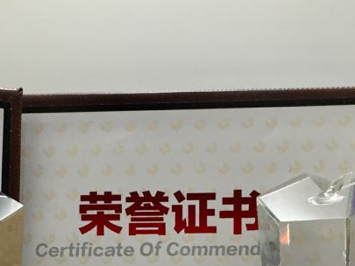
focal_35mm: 103
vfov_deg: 13.9
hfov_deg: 19.1
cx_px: 160
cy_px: 340
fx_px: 1057
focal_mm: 4.15
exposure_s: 1/33
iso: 40
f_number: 2.2
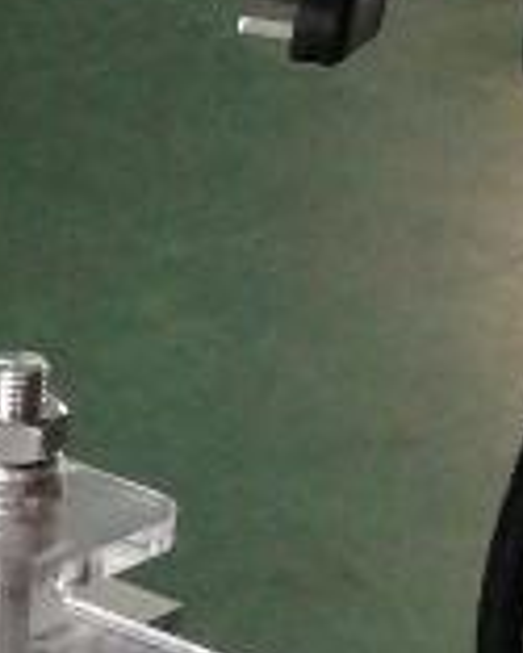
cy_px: 517
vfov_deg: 8.6
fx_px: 4349
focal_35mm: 225
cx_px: -1548
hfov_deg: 5.9
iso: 320
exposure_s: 1/25
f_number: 2.2
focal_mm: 3.84
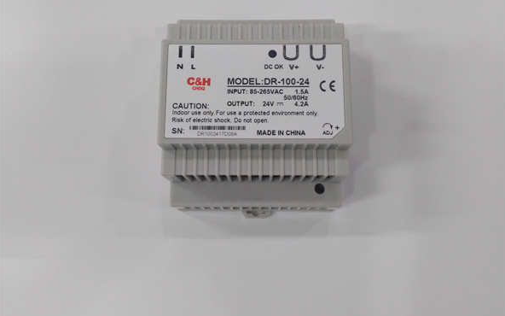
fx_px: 399
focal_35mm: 29
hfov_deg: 64.6
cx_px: 254
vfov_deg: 43.0
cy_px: 131
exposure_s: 1/33
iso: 152
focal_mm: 3.79
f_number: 2
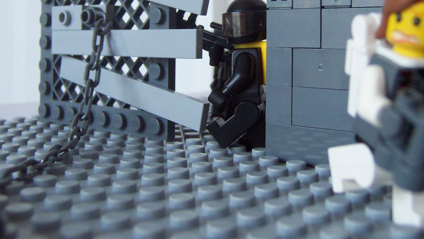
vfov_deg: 23.5
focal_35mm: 50
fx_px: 562
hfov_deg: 41.2
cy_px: 39
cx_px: 240
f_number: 2.8
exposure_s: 1/20
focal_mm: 5.6
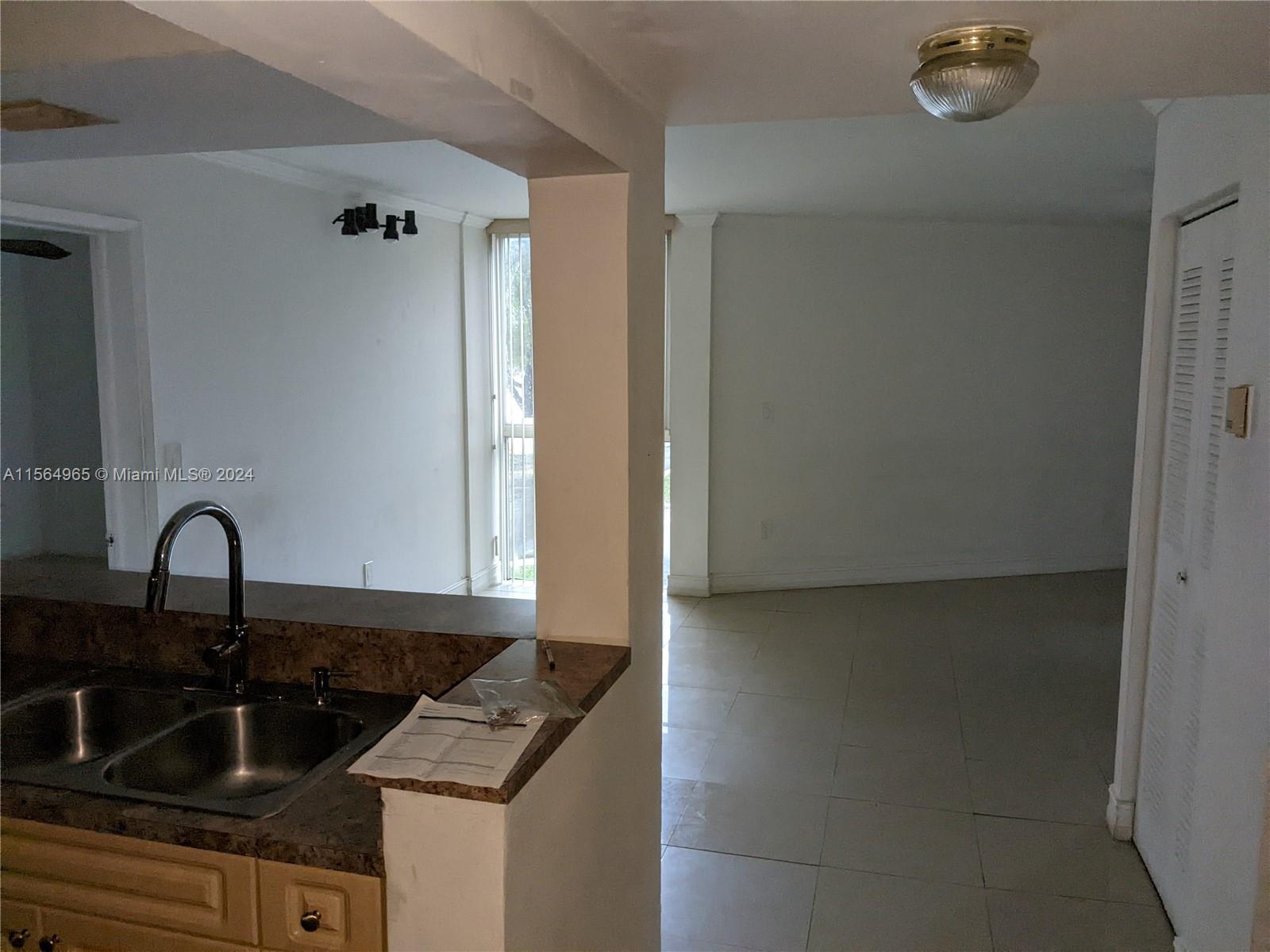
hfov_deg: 65.3
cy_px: 476
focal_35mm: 27
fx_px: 991
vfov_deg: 51.4
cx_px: 635
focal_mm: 4.38
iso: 1341
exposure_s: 1/120
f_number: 1.73
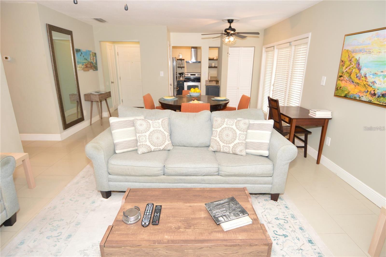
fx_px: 193
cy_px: 128
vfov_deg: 67.3
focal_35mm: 18
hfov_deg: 90.1
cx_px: 193
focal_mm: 12
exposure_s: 1/60
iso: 800
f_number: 4
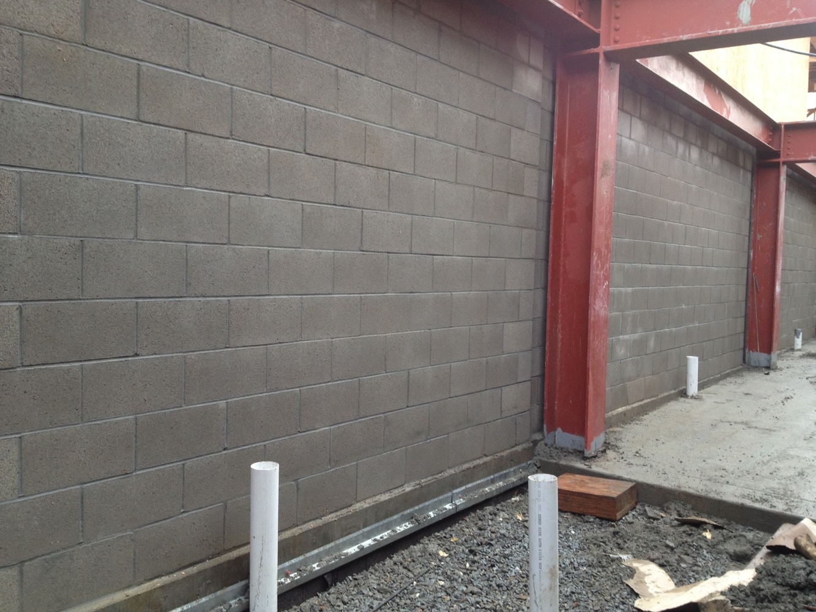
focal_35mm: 35
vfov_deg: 40.7
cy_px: 306
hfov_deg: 52.6
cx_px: 408
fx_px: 825
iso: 50
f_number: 2.4
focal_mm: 4.28
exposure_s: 1/60
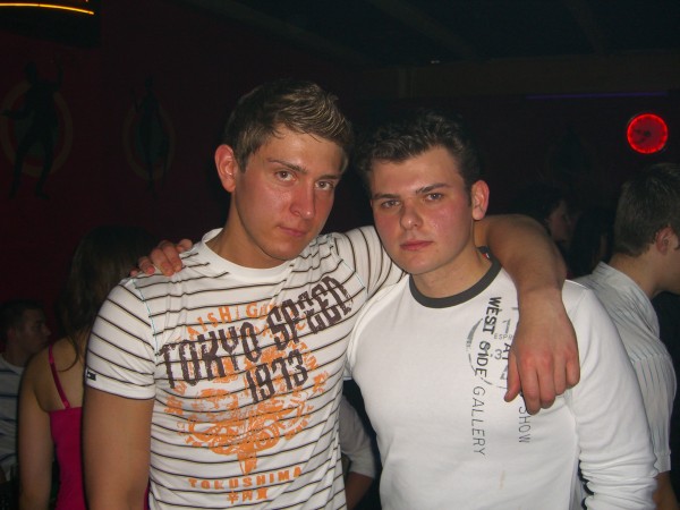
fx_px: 746
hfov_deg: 49.0
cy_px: 255
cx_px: 340
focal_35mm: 38
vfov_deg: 37.7
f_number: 2.8
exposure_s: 1/60
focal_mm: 7.9
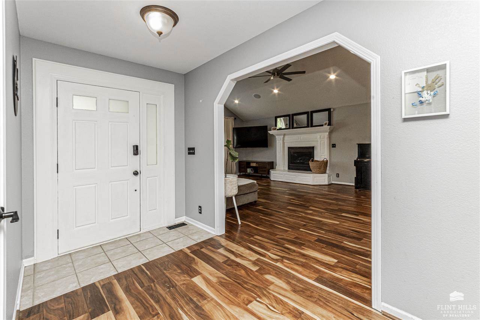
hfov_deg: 100.4
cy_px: 160
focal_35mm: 15
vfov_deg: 77.3
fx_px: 200
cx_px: 240
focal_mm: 10
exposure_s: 1/60
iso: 1600
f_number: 14
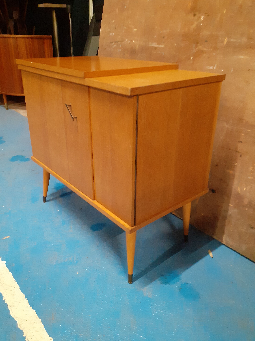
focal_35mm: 28
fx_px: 275
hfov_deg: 49.7
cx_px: 125
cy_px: 166
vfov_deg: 63.4
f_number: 1.9
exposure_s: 1/25
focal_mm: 3.6
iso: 500
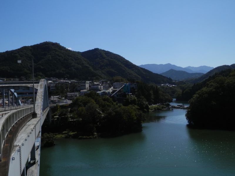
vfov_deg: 42.9
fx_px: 224
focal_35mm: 33
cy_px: 88
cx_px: 118
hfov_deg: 55.4
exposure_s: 1/250
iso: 80
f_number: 9.7
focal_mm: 6
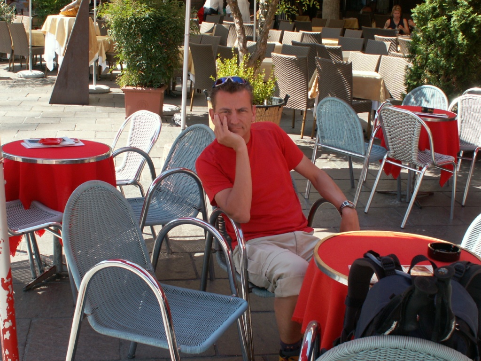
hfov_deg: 39.7
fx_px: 667
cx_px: 240
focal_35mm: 48
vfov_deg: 30.3
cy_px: 180
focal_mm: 8.01
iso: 50
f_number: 5
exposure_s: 1/100
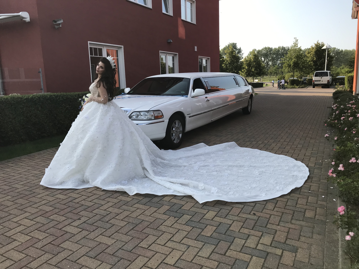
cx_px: 180
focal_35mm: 28
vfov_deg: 49.7
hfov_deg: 63.4
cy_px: 134
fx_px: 290
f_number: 1.8
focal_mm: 3.99
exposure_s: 1/1114
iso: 20
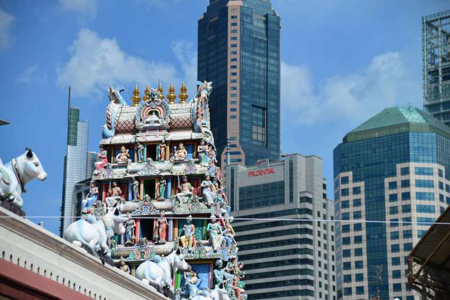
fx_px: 1250
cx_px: 225
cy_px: 150
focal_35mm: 100
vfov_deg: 13.7
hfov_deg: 20.4
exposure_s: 1/320
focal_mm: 100
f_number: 4.5
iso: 100
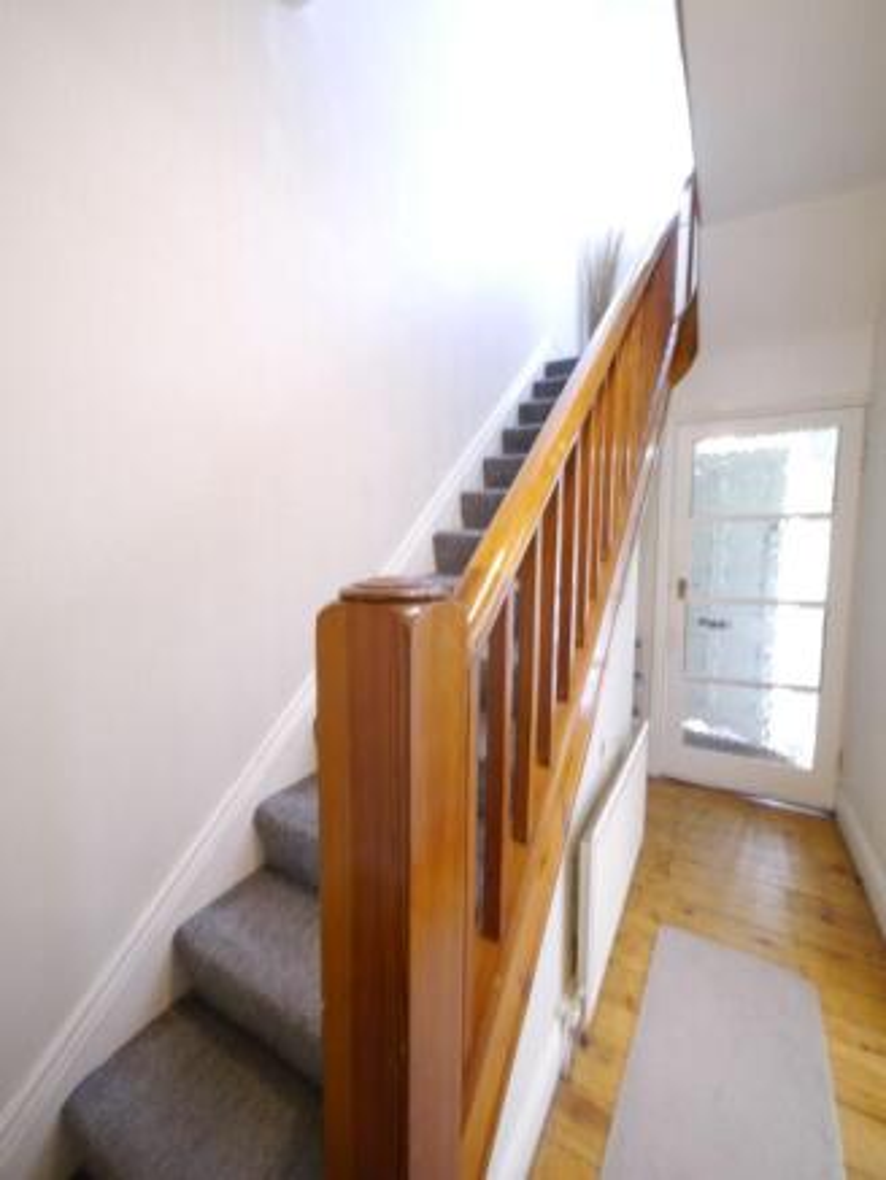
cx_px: 443
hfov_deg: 85.7
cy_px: 590
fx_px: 478
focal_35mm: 14
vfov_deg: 102.0
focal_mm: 7
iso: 800
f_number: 4
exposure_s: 1/10
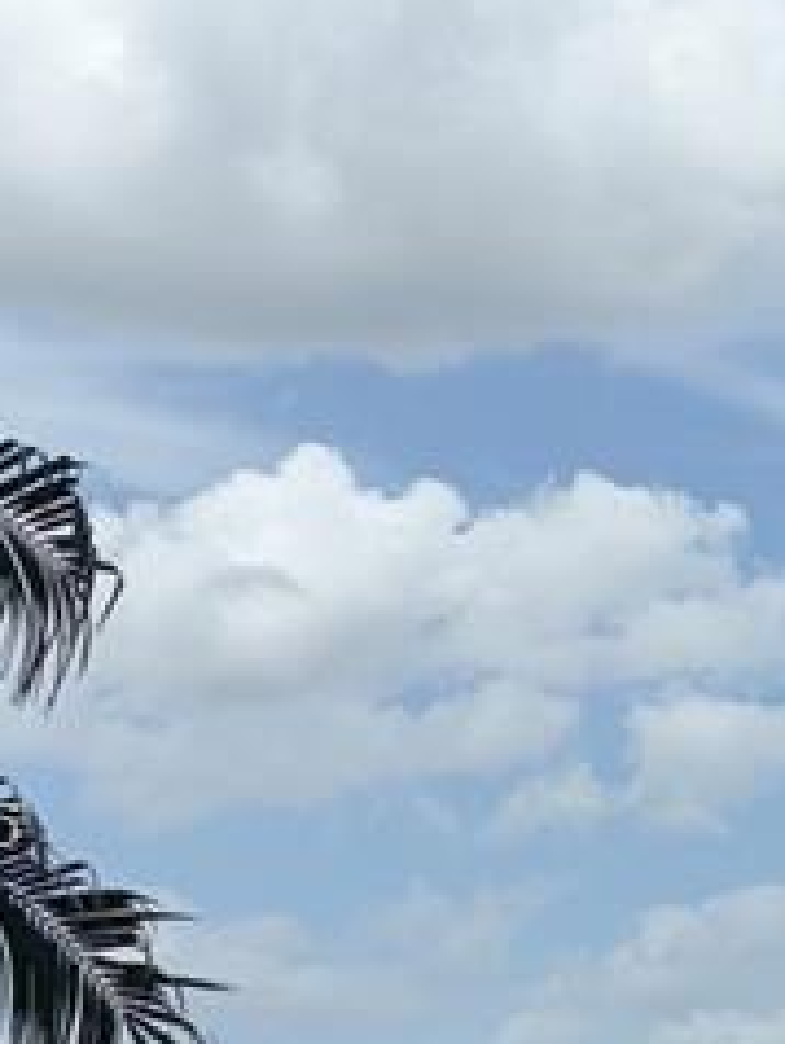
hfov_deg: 10.9
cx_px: 1184
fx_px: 3954
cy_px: 833
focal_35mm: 131
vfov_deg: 14.9
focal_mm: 5.96
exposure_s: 1/7813
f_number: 1.6
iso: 50
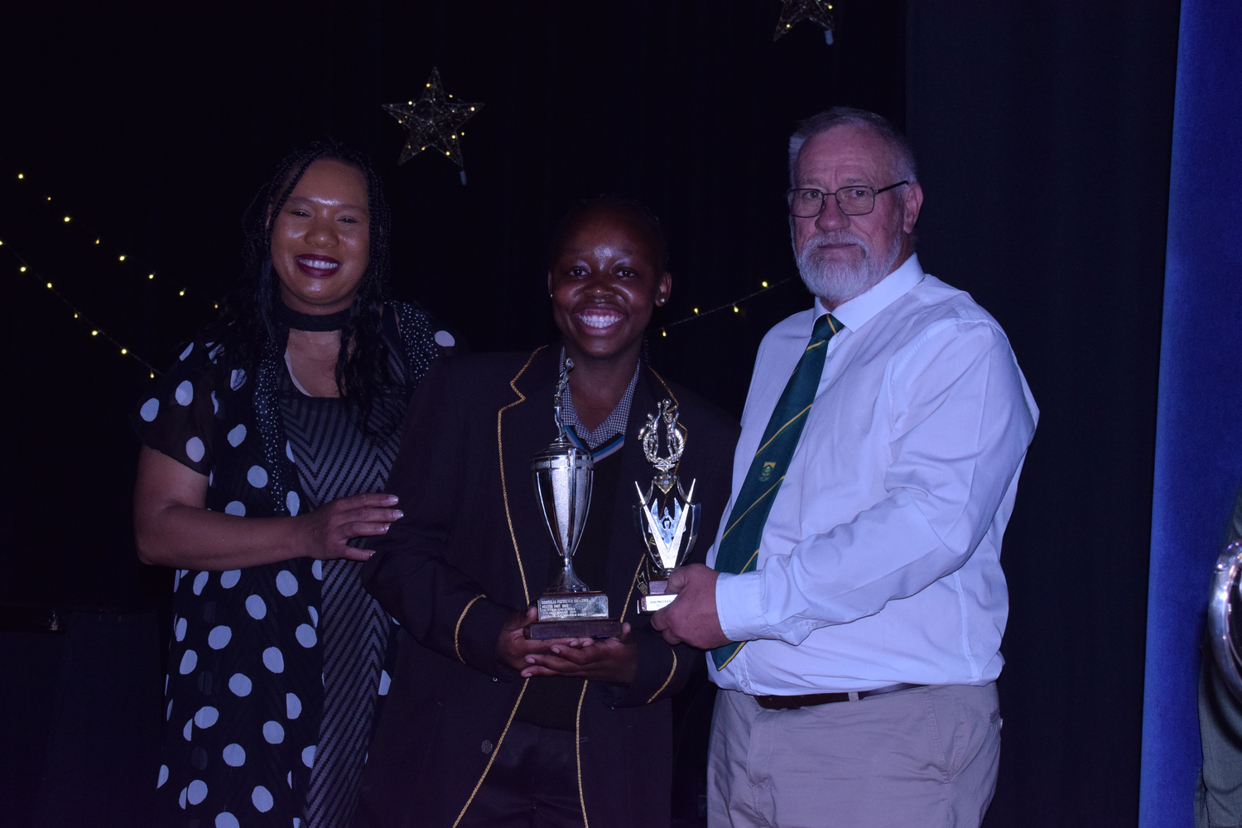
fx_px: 2484
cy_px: 414
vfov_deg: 18.9
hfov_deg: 28.1
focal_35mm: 72
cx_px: 621
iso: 1000
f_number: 8
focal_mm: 48
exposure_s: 1/60
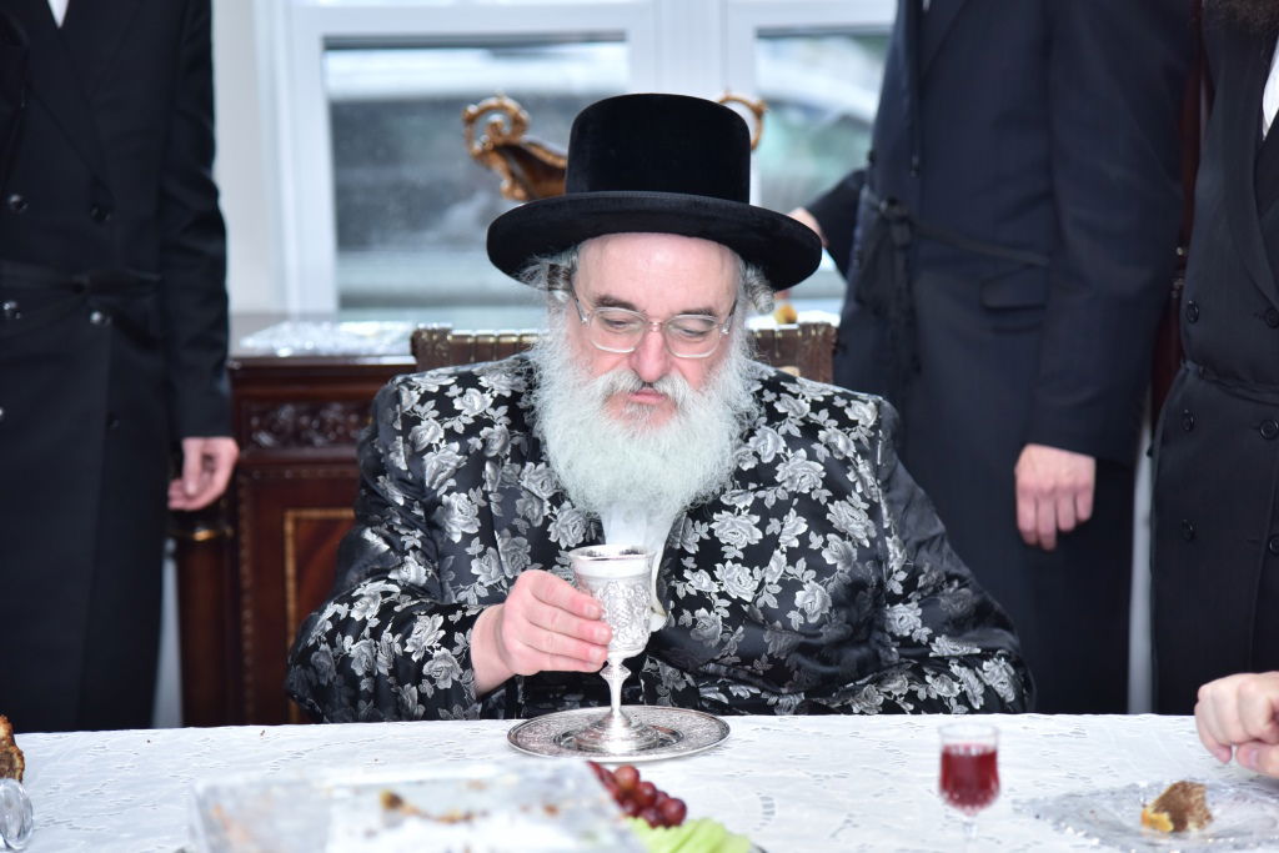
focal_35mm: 105
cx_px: 640
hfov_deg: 19.5
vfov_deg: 13.0
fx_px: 3731
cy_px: 426
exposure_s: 1/125
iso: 500
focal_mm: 105
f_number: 4
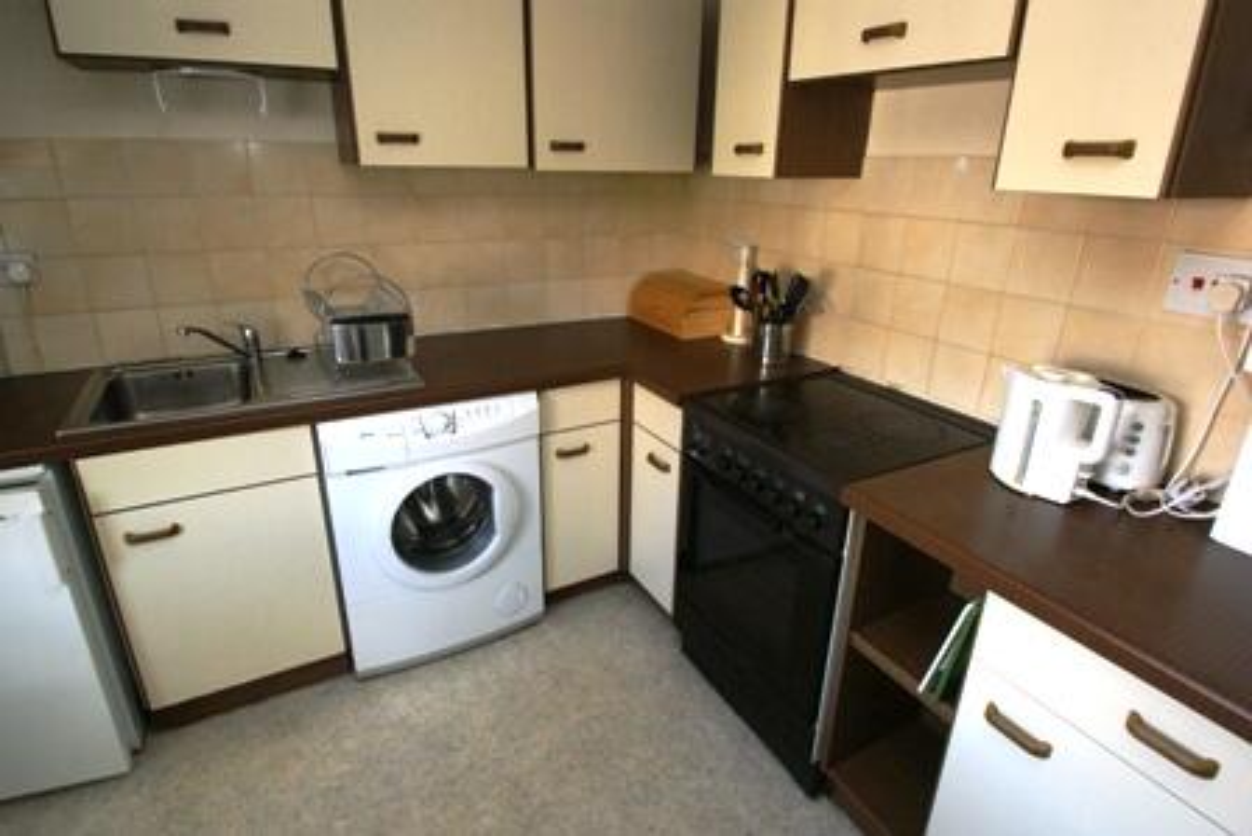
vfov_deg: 67.4
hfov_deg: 90.0
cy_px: 418
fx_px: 626
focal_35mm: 18
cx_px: 626
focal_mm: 12
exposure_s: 1/60
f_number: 5.6
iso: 400
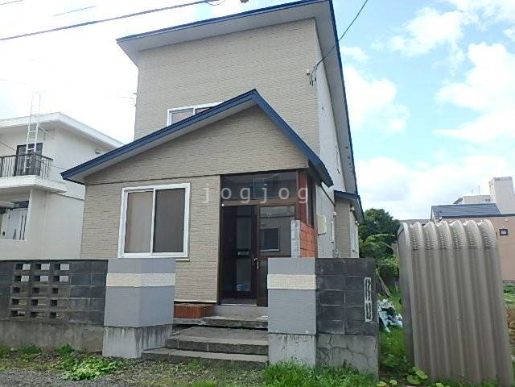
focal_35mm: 26
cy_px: 194
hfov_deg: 67.3
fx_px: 387
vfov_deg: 53.1
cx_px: 258
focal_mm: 4.7
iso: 125
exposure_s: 1/400
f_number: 4.3
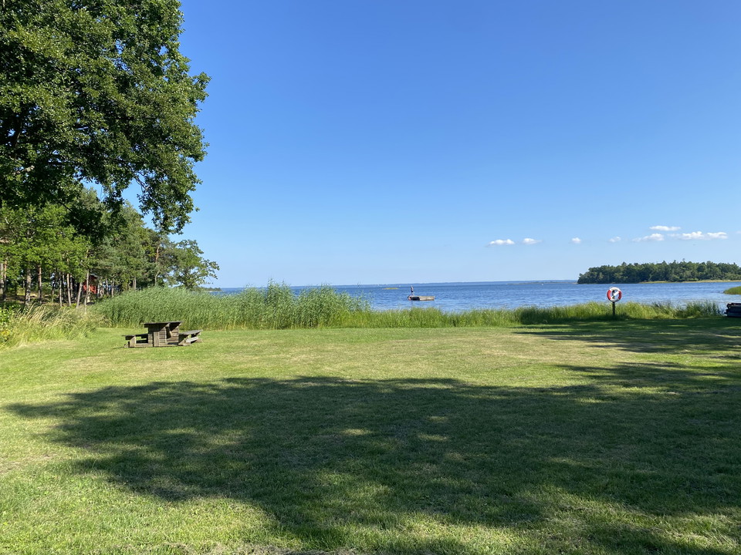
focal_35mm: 26
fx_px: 557
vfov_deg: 53.1
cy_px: 278
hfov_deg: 67.3
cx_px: 370
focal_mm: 4.25
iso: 32
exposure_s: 1/2268
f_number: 1.8
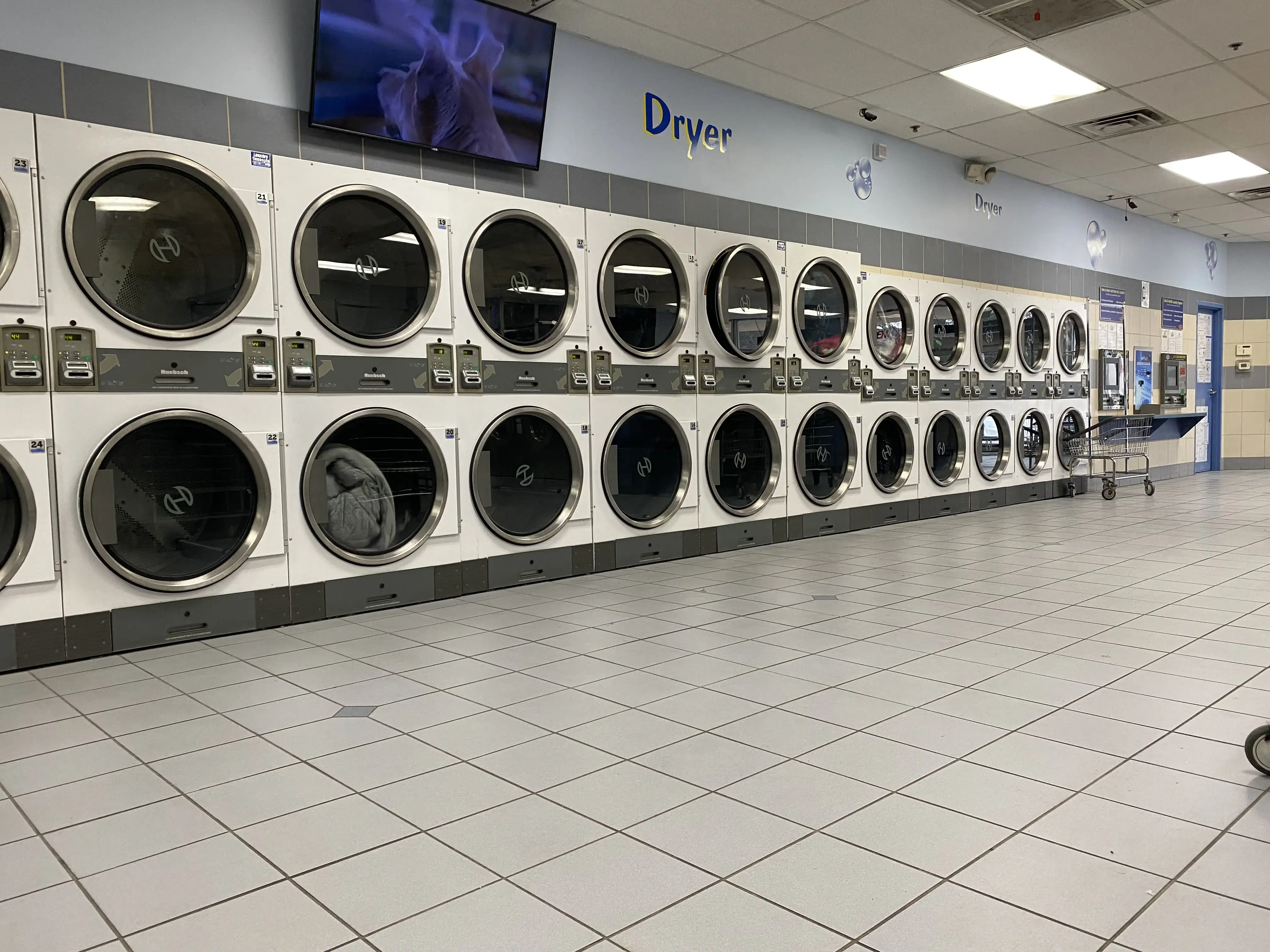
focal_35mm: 26
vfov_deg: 53.1
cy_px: 476
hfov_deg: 67.3
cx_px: 635
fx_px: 954
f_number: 1.8
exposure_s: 1/60
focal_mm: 4.25
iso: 160
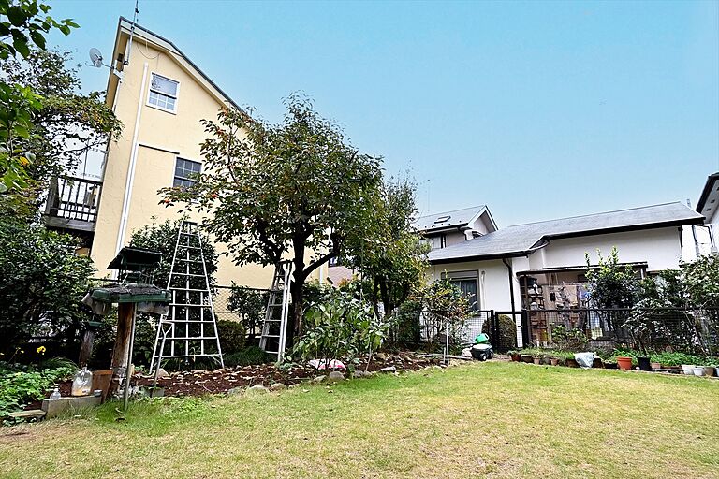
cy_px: 240
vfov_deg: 67.4
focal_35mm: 18
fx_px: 359
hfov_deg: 90.0
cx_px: 360
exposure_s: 1/30
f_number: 8
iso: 800
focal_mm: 12
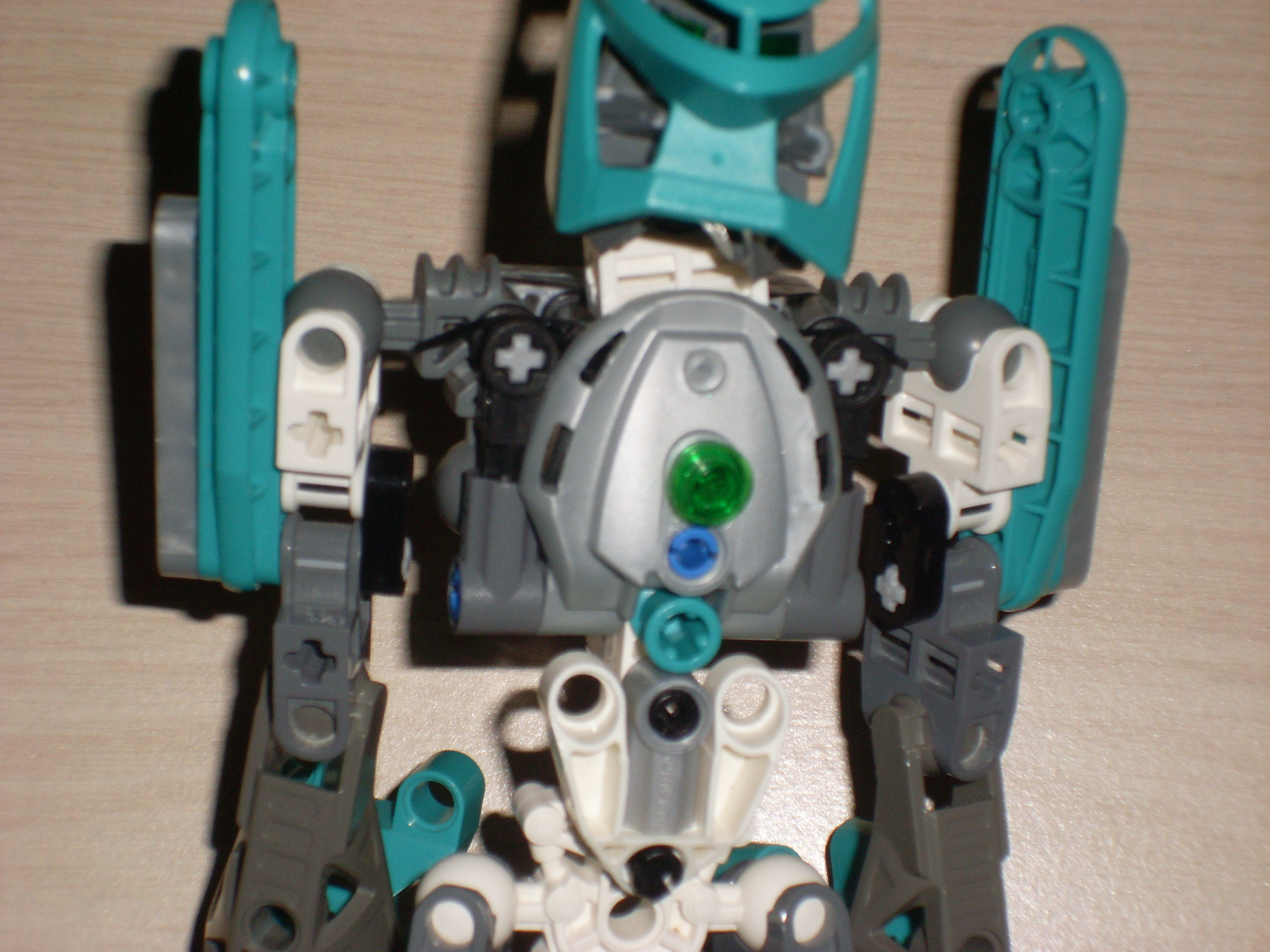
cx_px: 635
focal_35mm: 114
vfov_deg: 13.0
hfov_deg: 17.3
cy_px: 476
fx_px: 4182
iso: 100
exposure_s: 1/90
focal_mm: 18.9
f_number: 14.1
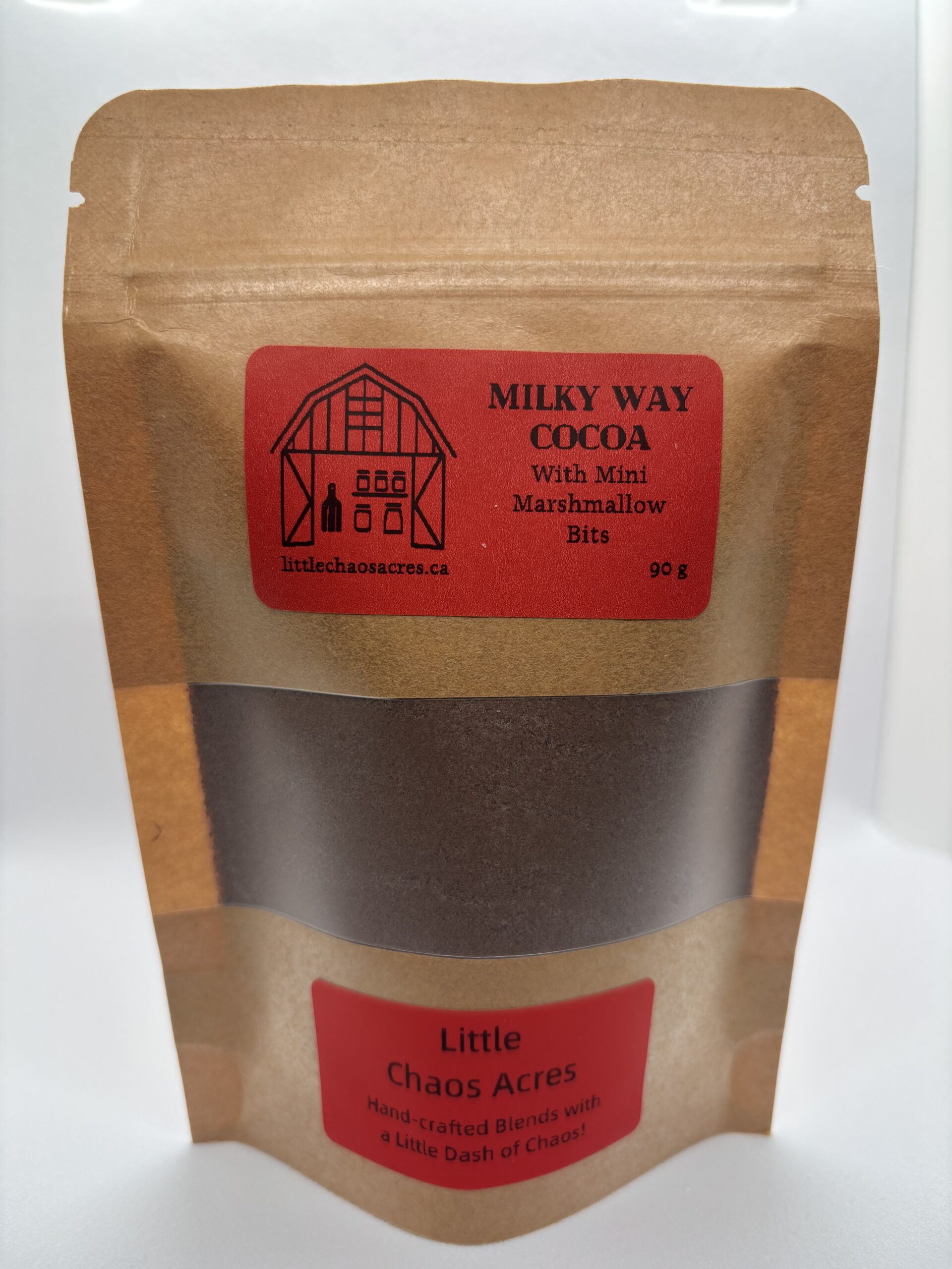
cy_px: 634
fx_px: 953
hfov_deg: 53.1
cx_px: 476
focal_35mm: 26
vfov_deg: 67.3
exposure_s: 1/197
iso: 40
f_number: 1.6
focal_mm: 5.96
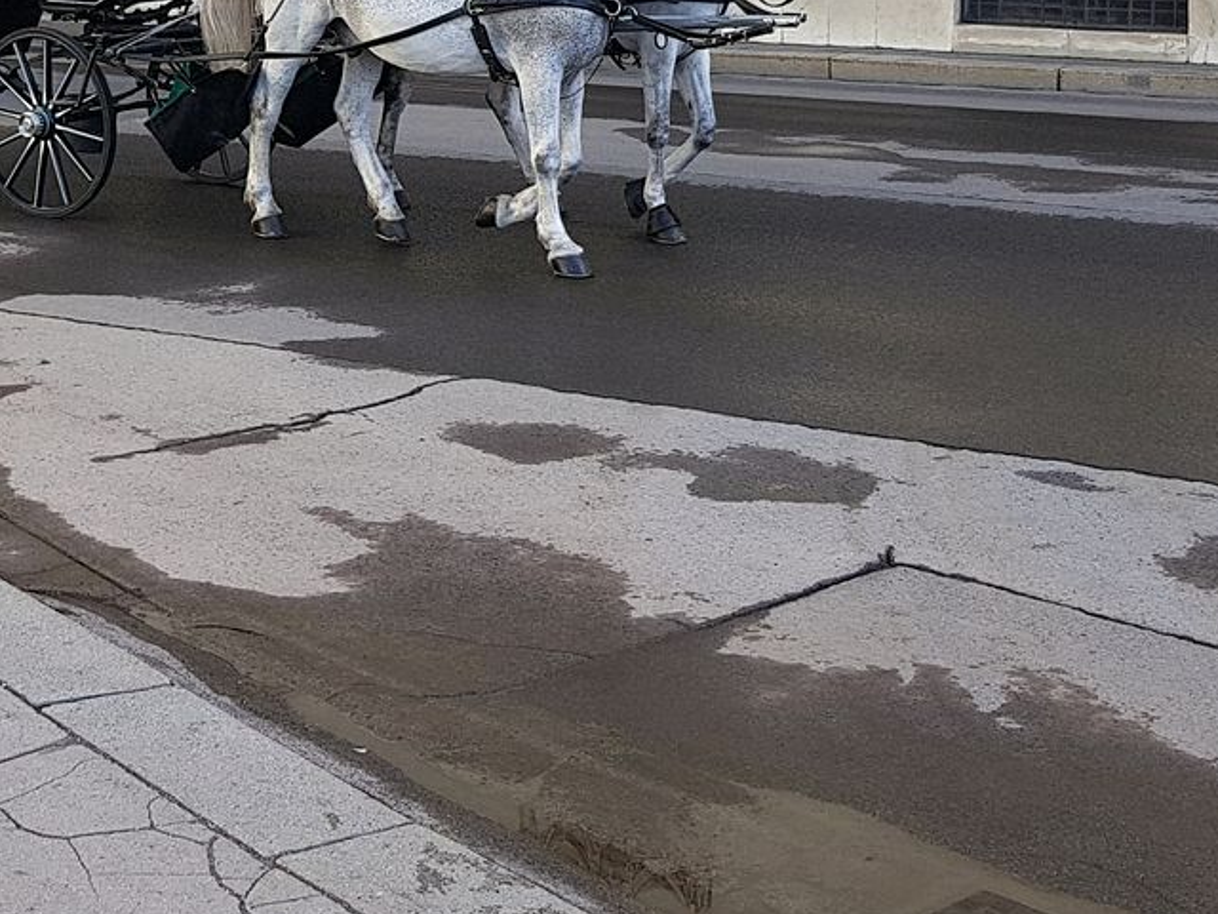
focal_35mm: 65
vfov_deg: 21.5
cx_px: 455
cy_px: -84
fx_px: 2287
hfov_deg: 29.7
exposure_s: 1/568
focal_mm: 4.2
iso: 50
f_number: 1.7
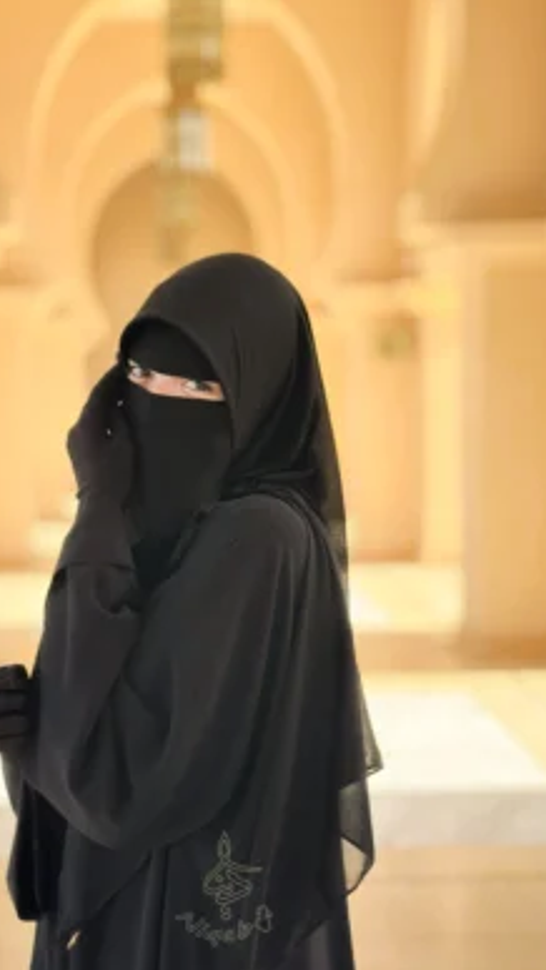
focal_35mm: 54
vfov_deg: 38.5
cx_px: 235
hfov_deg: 22.2
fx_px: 1388
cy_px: 479
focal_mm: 6.86
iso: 80
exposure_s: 1/1500
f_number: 1.8
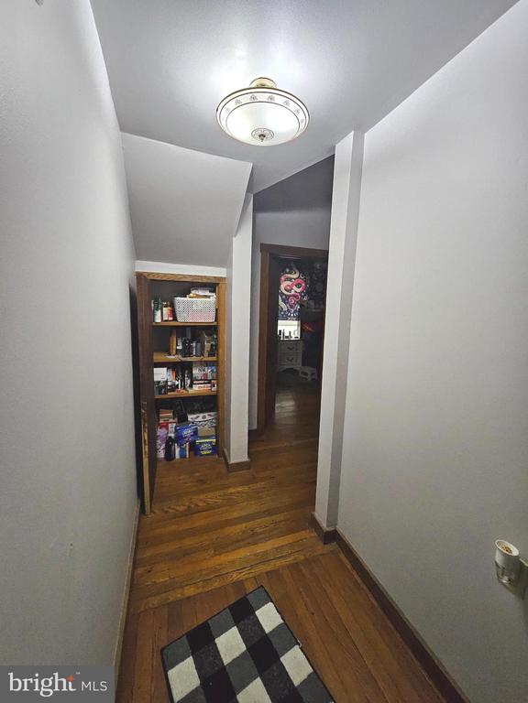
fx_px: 264
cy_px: 352
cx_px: 264
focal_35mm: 13
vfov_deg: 106.2
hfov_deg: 89.9
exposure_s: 1/60
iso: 400
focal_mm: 1.74
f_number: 2.2
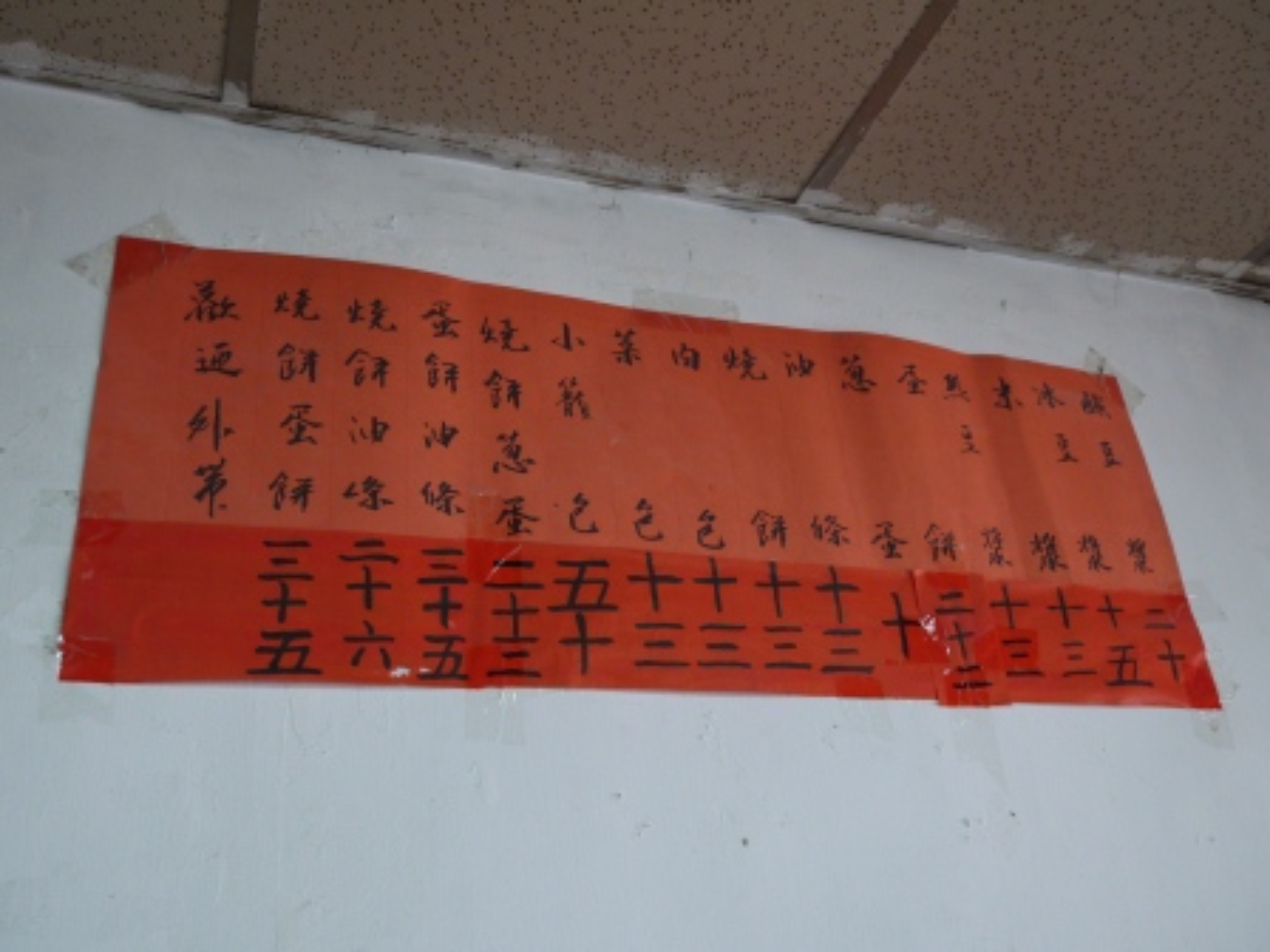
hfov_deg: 54.0
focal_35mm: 34
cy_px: 476
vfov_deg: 41.8
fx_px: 1247
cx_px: 635
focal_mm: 17
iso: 640
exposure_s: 1/60
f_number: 4.1
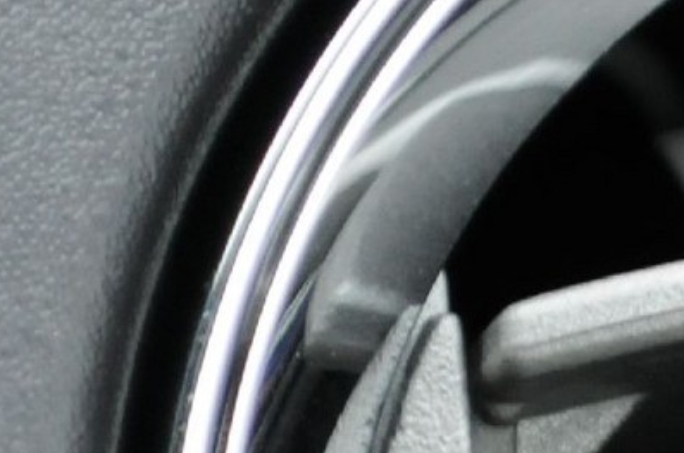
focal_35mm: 520
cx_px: 1154
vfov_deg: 2.6
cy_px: 626
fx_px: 9863
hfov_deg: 3.9
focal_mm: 55
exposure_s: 1/60
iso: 1000
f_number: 5.6
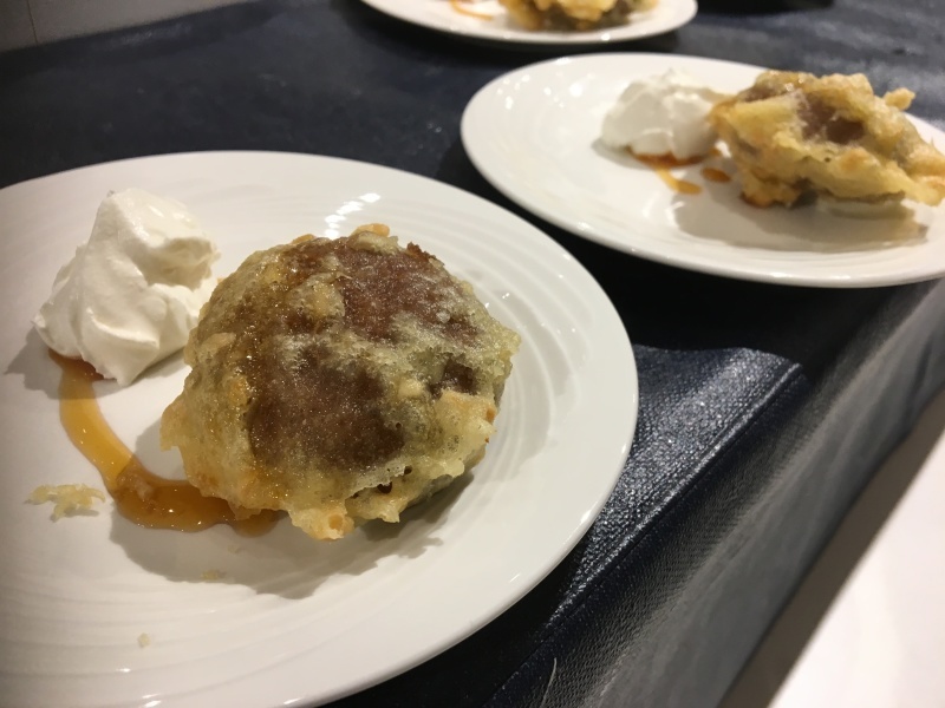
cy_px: 354
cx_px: 472
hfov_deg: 61.7
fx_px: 792
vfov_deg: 48.2
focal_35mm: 29
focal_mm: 4.15
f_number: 2.2
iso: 32
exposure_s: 1/30
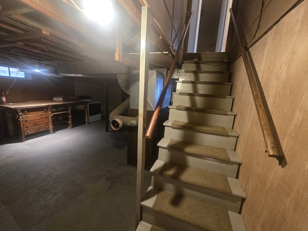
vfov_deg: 89.9
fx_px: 116
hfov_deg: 106.2
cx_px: 154
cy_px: 116
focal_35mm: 13
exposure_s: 1/40
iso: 1250
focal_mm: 2.2
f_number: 2.2
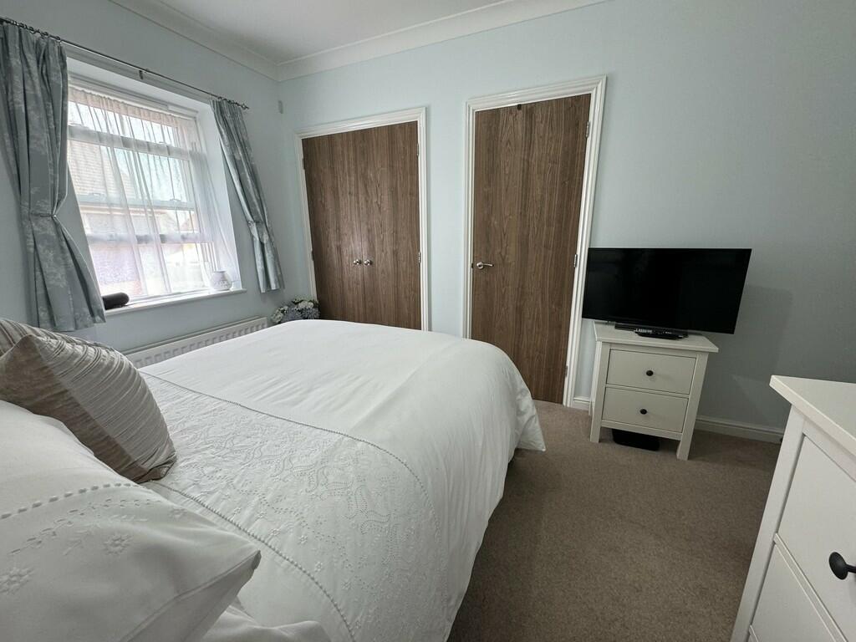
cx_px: 428
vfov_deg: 85.7
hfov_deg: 102.1
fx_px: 346
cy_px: 321
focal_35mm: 14
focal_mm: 2.22
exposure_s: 1/100
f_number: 2.2
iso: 160
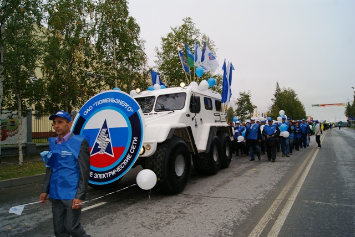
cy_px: 118
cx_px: 178
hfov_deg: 67.3
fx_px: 266
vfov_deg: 48.0
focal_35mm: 27
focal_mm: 18
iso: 100
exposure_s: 1/160
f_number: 7.1
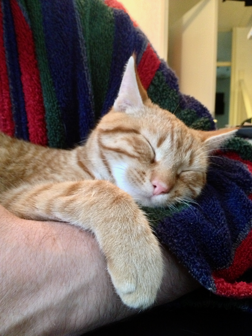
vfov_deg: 52.6
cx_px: 126
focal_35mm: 35
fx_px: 340
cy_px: 168
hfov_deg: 40.7
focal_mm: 4.28
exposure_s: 1/15
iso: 640
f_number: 2.4
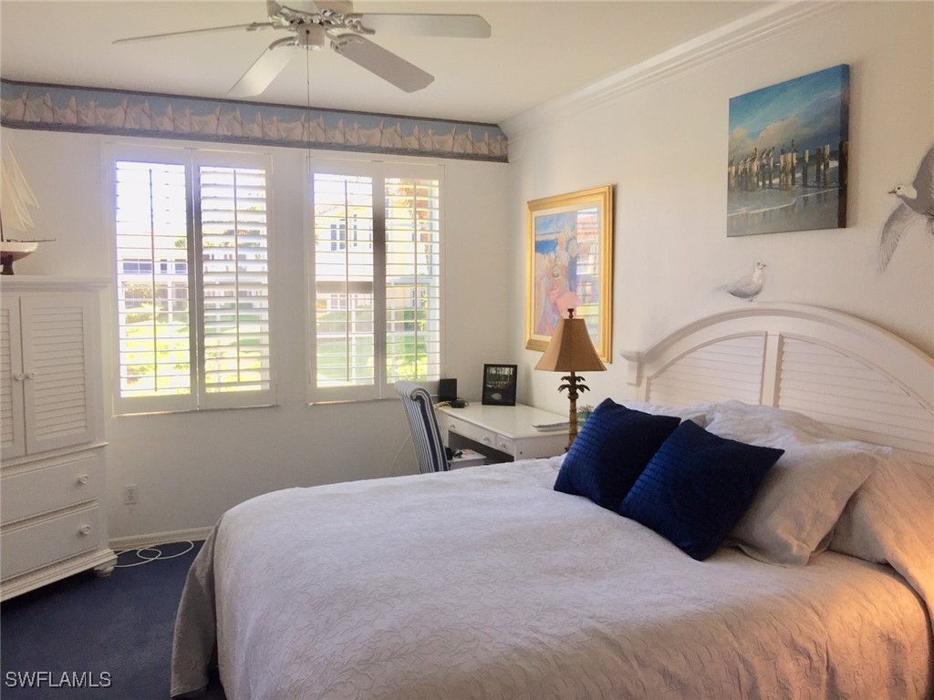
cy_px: 350
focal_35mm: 29
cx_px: 467
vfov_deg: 48.2
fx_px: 782
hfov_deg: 61.7
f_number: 2.2
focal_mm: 4.15
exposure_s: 1/60
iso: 32
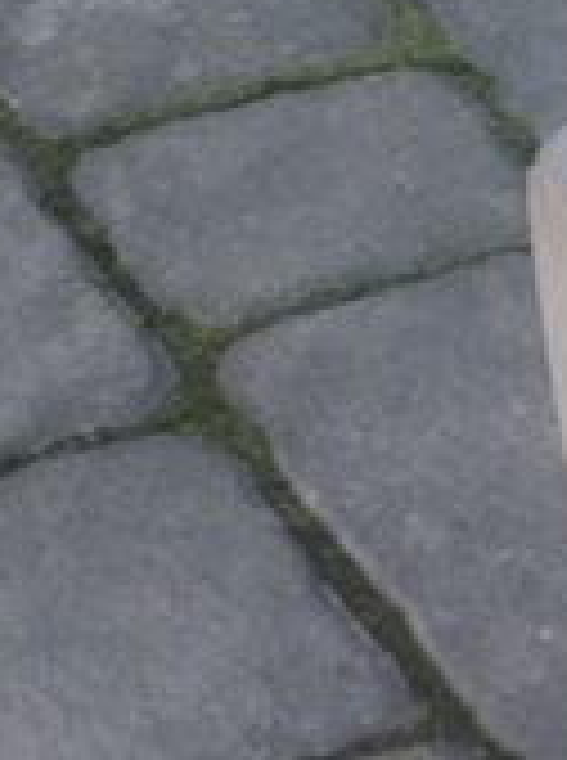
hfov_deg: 8.3
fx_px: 3464
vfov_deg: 11.7
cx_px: 1498
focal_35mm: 158
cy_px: 1336
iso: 640
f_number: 1.8
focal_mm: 5.4
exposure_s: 1/25
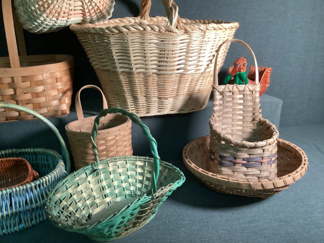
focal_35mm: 31
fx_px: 290
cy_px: 122
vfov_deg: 45.4
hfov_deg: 58.3
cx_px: 162
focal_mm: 3.3
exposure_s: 1/60
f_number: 2.4
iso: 320
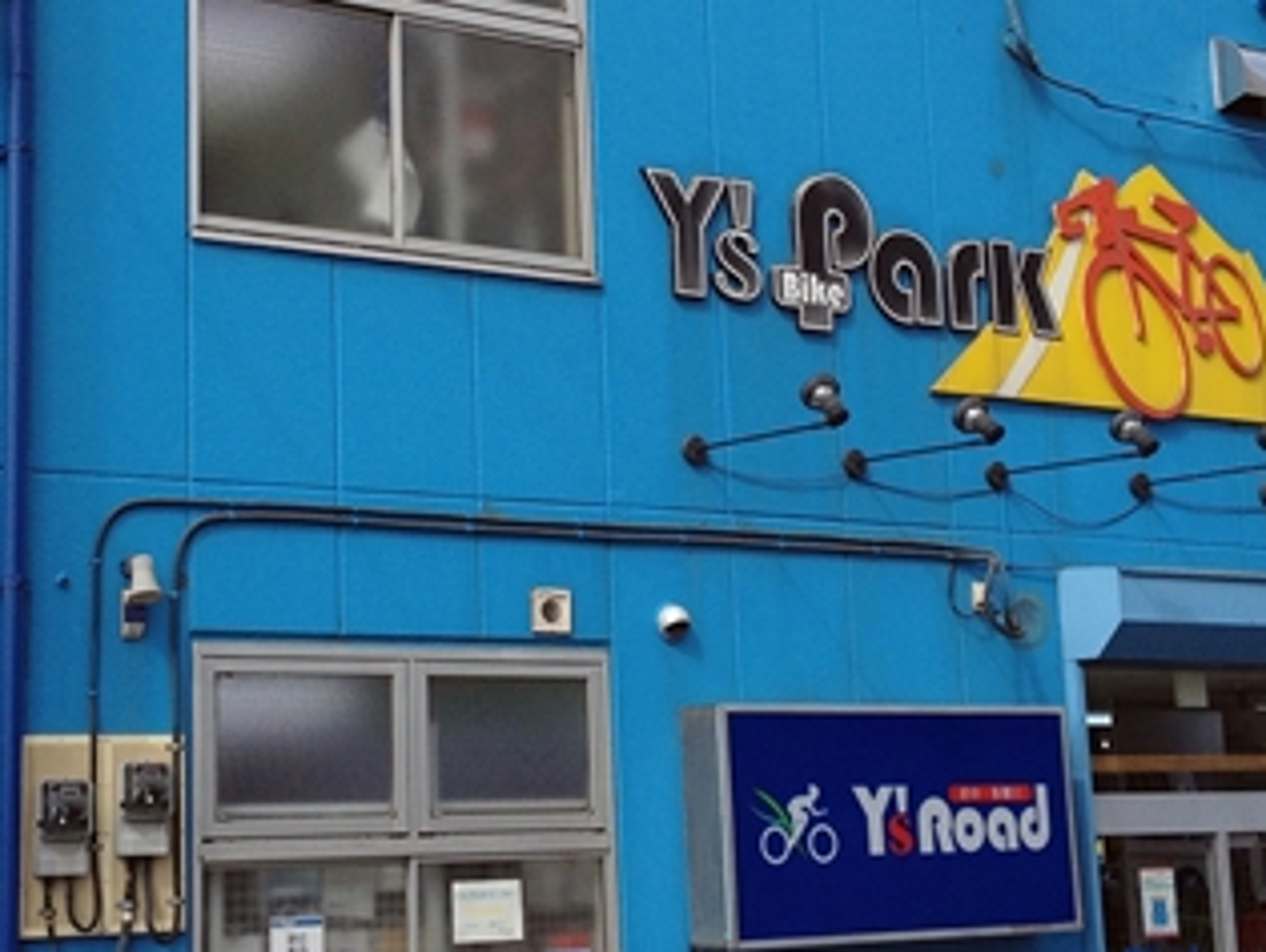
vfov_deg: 20.7
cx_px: 458
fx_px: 2600
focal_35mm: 71
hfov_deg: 27.3
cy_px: 378
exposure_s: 1/920
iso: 64
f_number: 2.4
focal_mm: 4.28
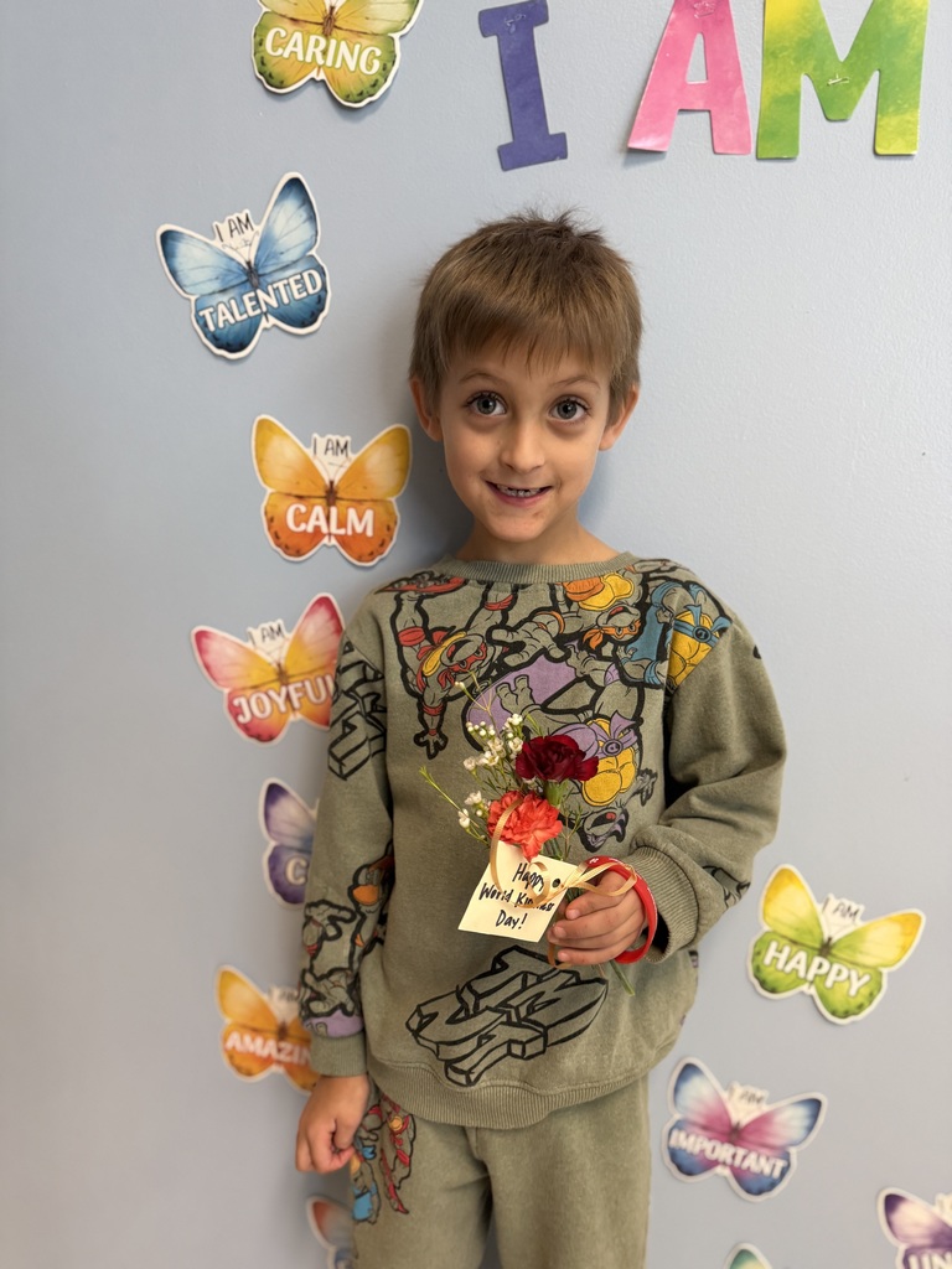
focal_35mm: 24
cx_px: 476
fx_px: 880
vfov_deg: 71.6
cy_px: 634
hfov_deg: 56.8
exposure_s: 1/60
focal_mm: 6.76
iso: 200
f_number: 1.78
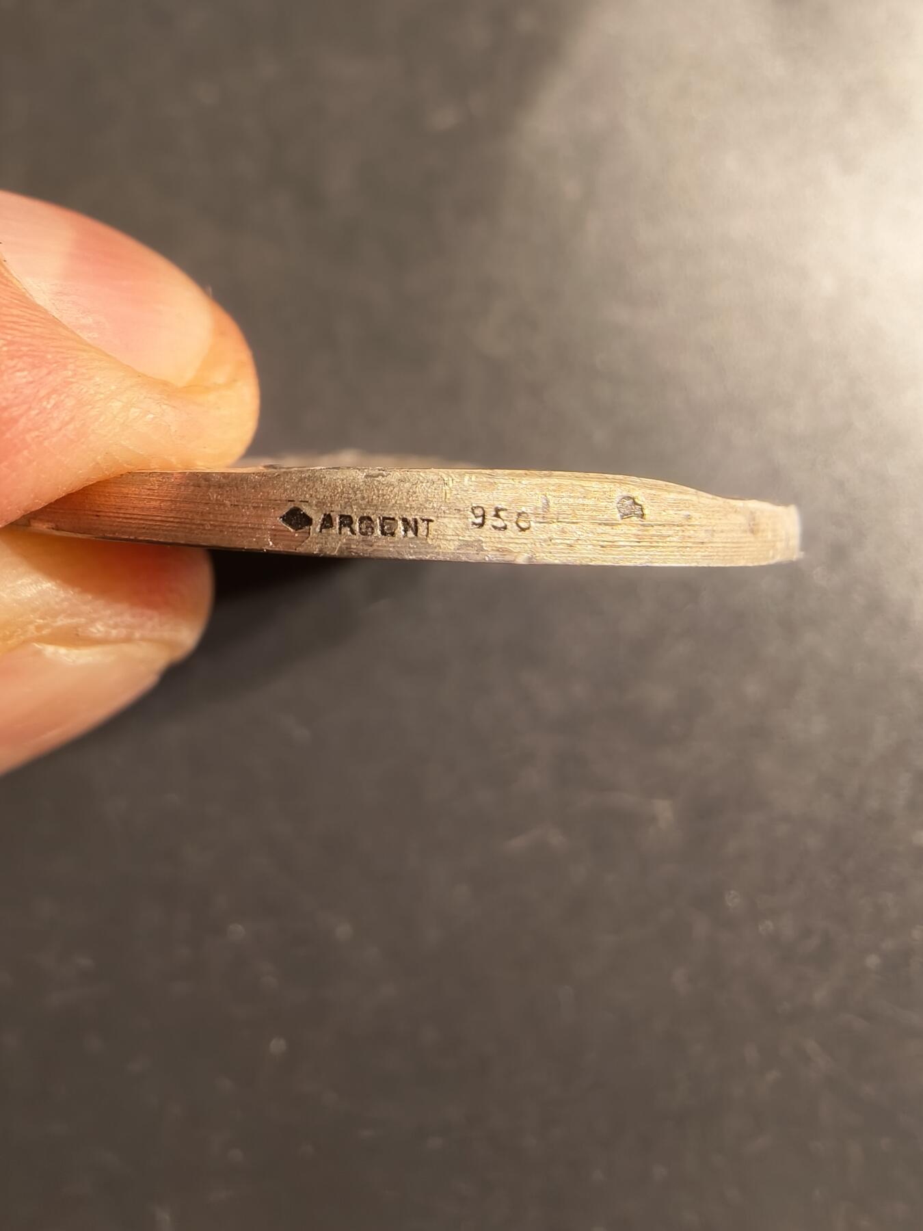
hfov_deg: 58.9
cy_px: 616
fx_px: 818
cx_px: 462
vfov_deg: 73.9
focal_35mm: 23
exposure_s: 1/54.4
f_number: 2
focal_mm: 2.32
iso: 160
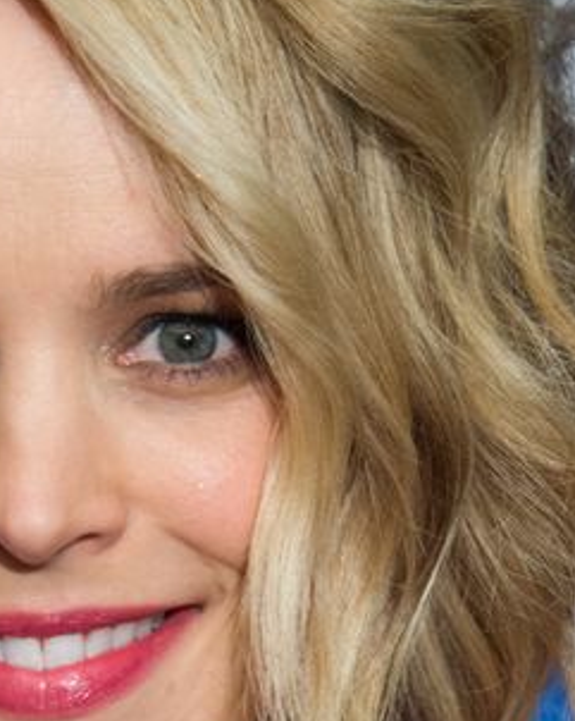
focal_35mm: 325
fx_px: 6924
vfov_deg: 5.9
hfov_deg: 4.8
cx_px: 55
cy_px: 679
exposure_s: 1/160
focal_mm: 120
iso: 1600
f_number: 5
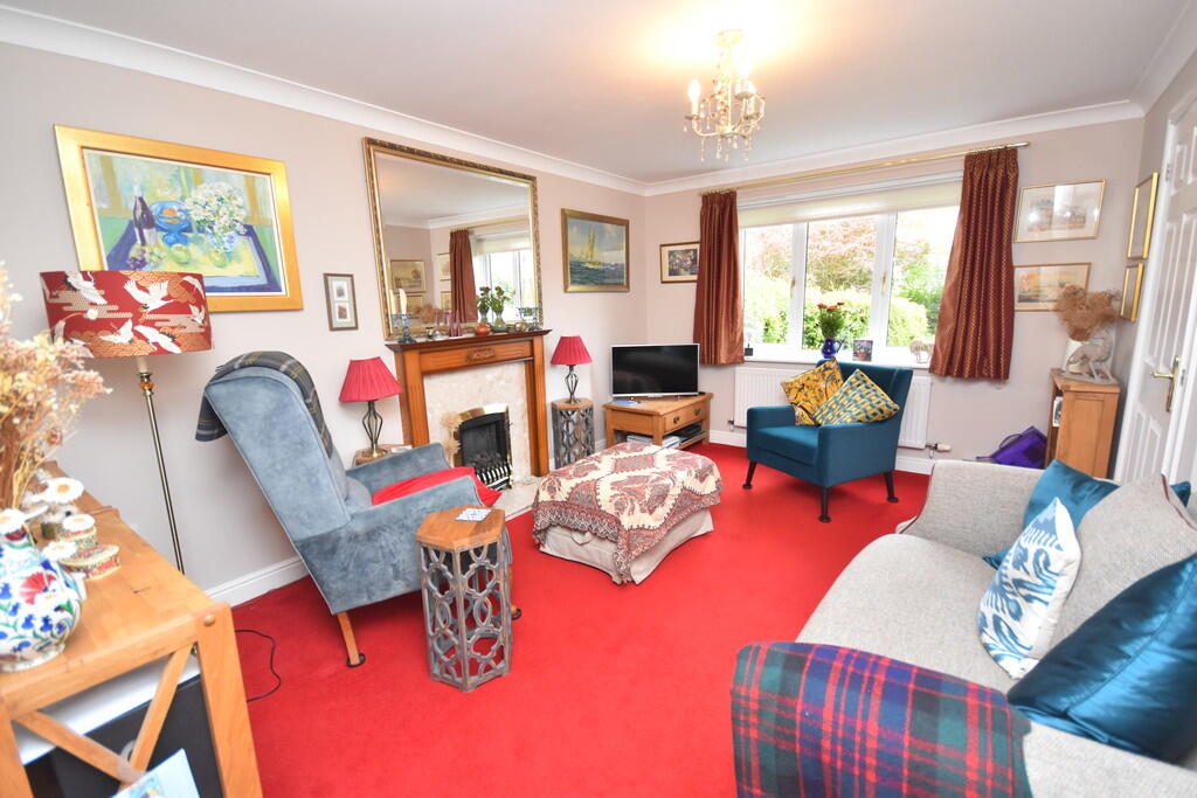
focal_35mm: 15
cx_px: 598
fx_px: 499
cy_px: 399
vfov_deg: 77.3
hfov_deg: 100.4
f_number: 4
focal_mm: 10
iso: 1100
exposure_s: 1/125
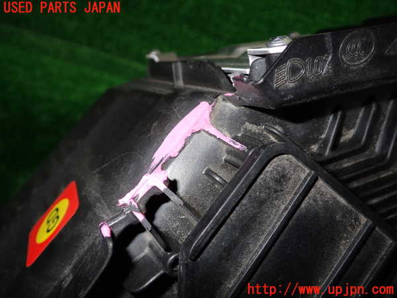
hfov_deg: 56.8
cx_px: 198
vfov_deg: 44.2
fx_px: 367
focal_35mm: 32
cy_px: 149
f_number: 7.1
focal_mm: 5.79
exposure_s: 1/30
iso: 200
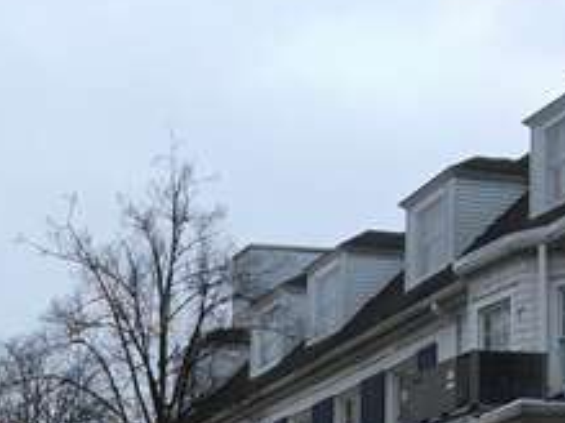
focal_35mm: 106
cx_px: -181
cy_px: 696
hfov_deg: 17.4
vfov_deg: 13.0
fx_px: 1729
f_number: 2.2
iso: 25
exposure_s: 1/30
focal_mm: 4.15
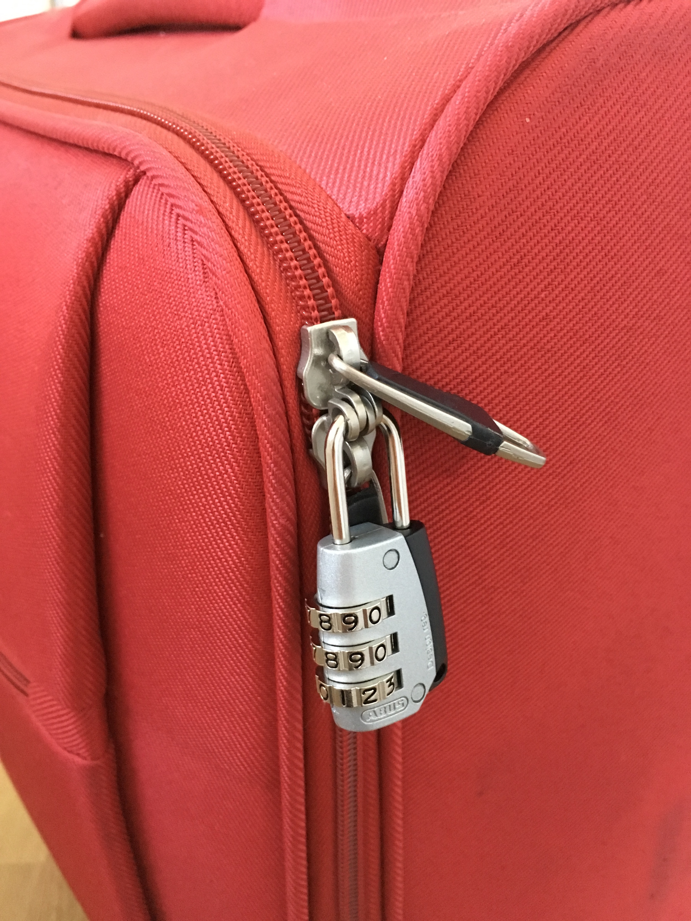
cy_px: 460
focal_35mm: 29
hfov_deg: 48.2
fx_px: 772
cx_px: 346
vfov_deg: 61.7
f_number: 2.2
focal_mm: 4.15
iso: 320
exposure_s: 1/17
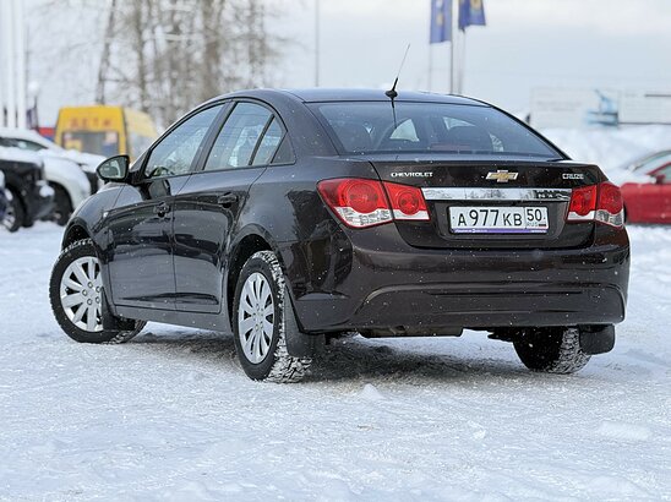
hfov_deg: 16.4
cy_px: 251
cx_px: 336
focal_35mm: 120
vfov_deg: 12.3
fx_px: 2324
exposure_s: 1/397
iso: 64
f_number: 2.8
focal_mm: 15.66
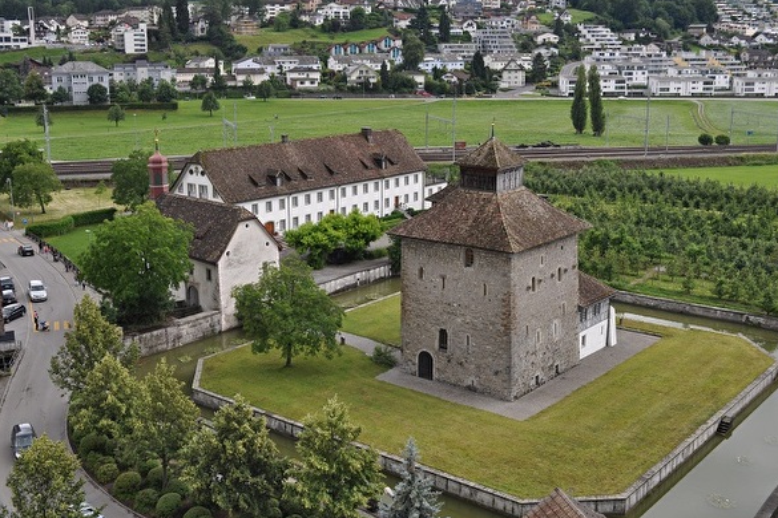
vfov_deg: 31.2
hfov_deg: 45.4
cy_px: 262
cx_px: 396
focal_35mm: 43
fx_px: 929
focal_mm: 28
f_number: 6.3
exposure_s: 1/160
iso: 200
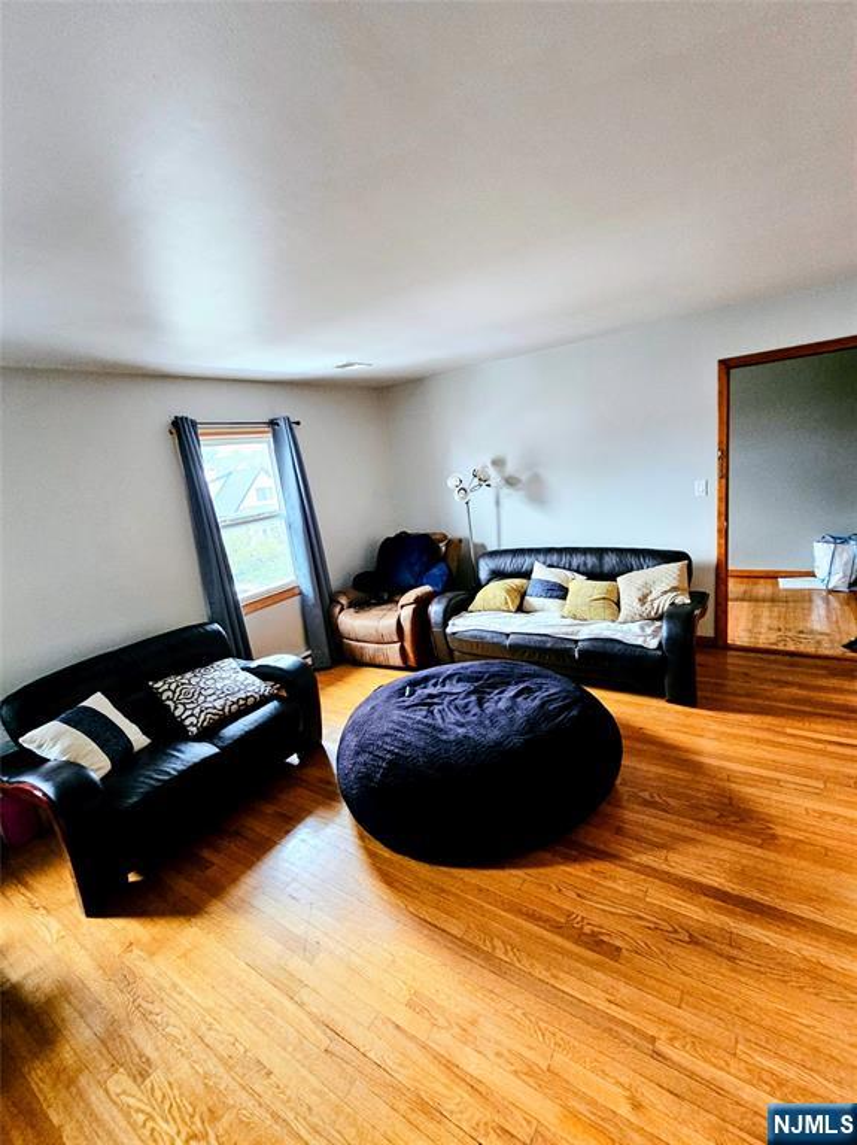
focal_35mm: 13
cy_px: 572
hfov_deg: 89.9
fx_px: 430
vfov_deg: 106.2
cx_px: 428
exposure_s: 1/30
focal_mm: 2.2
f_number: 2.2
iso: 400
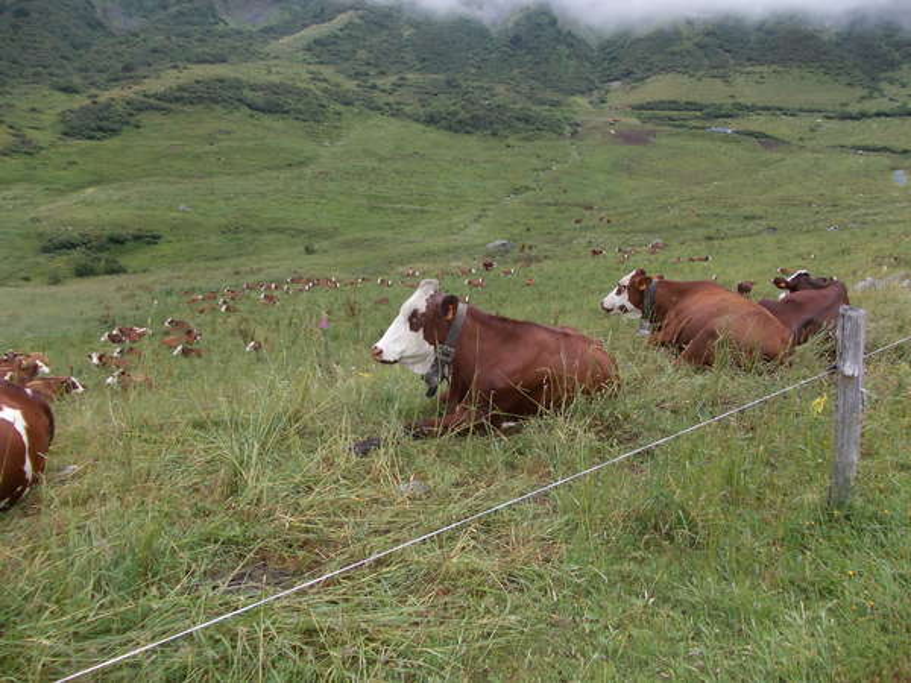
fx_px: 737
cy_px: 342
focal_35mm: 28
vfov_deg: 49.7
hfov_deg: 63.4
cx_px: 456
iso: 80
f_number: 2.7
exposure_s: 1/500
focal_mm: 4
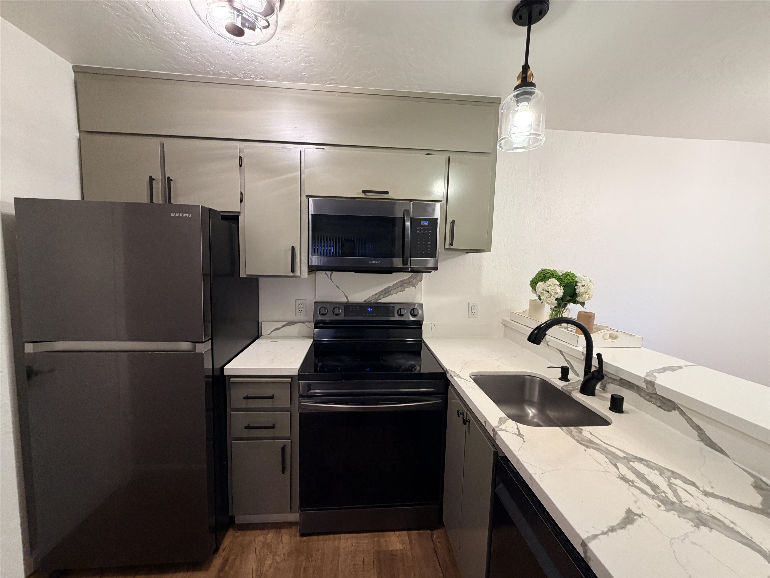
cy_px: 289
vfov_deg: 85.7
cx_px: 385
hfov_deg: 102.1
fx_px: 311
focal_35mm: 14
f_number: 2.2
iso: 250
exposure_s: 1/60
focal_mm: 2.22
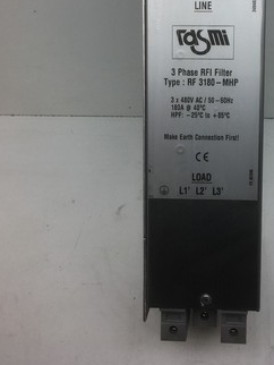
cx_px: 204
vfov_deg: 40.9
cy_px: 92
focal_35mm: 45
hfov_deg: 31.7
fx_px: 474
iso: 25
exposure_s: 1/166
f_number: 2.2
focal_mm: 4.15
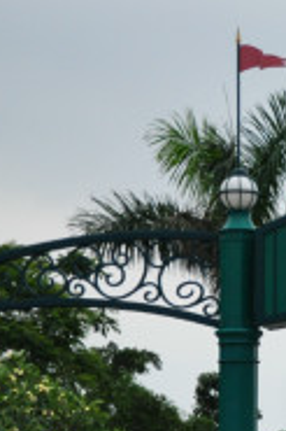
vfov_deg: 8.3
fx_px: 2973
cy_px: 360
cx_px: 728
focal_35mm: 249
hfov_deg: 5.3
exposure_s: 1/4000
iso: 900
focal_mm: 48
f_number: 4.8
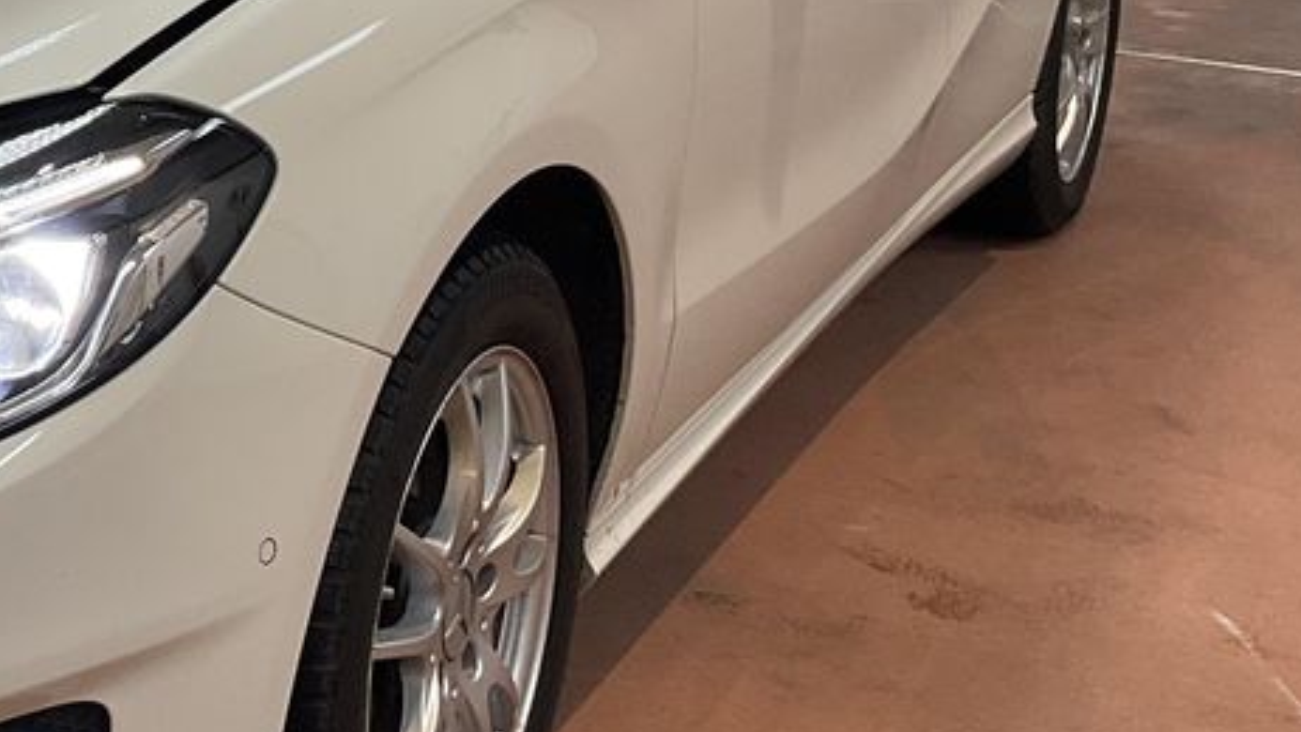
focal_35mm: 82
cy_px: 214
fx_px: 2829
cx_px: -79
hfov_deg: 24.4
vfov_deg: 14.7
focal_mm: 3
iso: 50
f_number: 1.8
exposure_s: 1/50
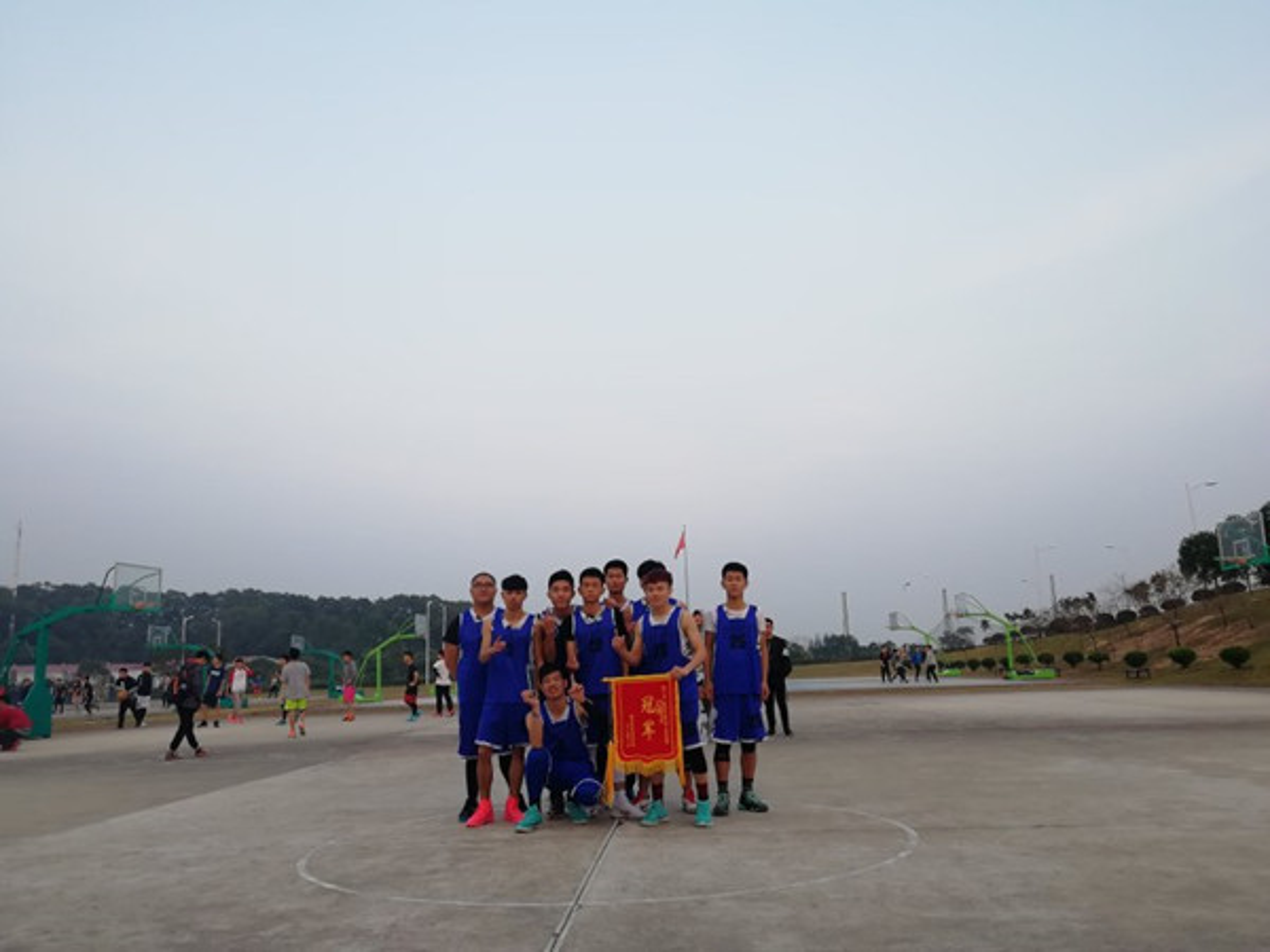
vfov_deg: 51.4
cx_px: 635
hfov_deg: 65.3
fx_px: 991
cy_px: 476
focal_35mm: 27
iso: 50
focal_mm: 3.83
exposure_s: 1/195
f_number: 1.8
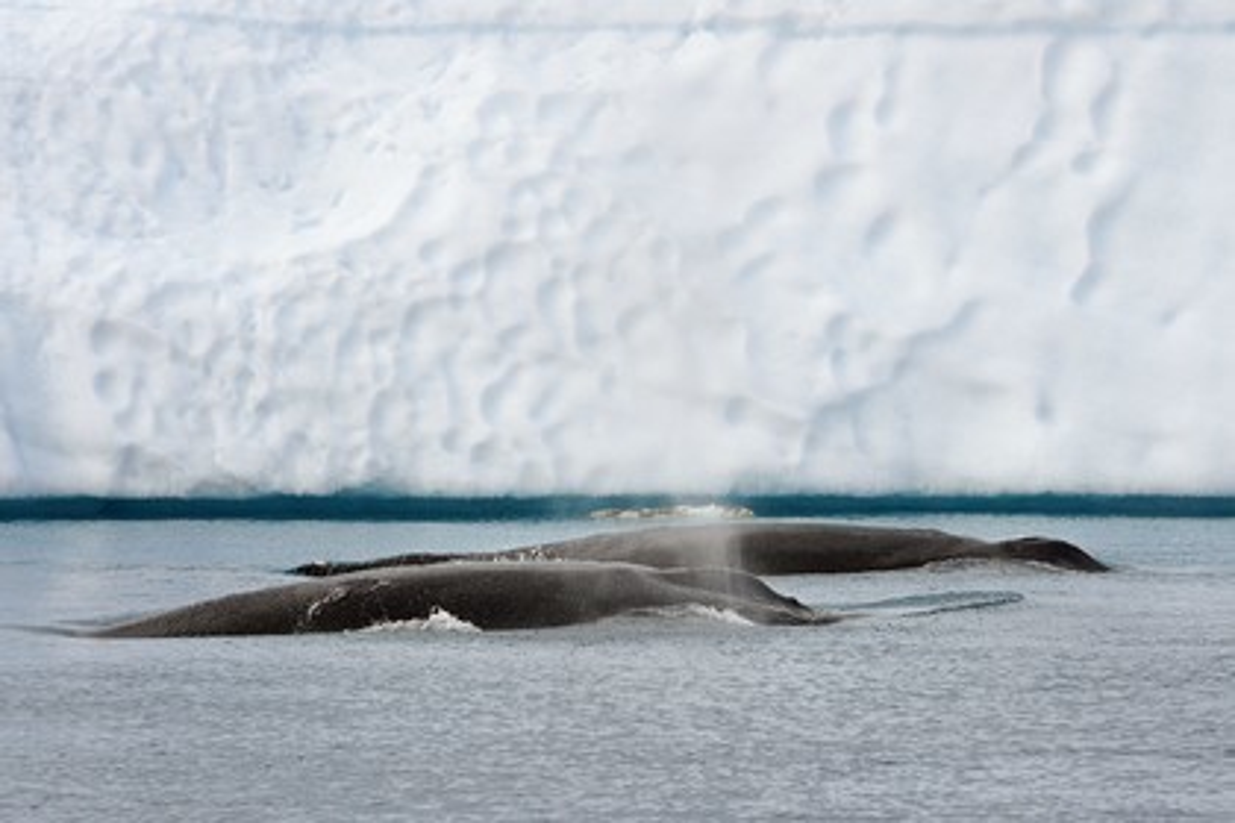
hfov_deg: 7.6
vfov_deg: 5.1
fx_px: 9262
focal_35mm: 270
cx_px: 618
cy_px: 412
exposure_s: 1/500
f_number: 10
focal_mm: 270
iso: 400
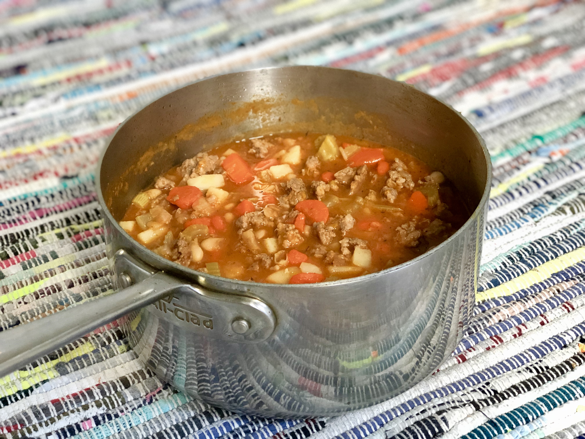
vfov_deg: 25.7
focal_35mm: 57
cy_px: 220
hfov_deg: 33.8
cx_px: 292
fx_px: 963
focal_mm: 6.6
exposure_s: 1/30
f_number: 2.8
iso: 640
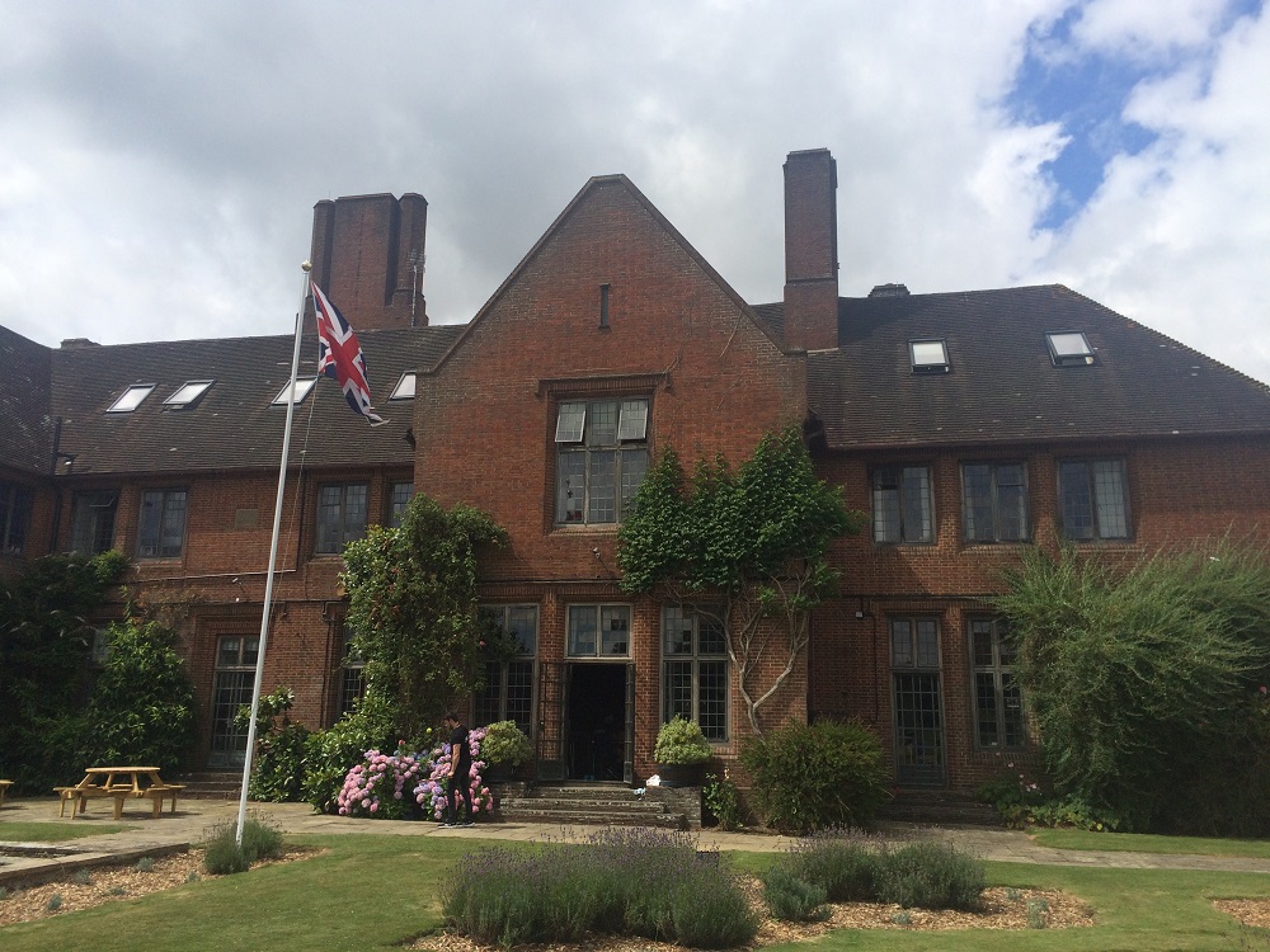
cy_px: 476
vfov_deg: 48.2
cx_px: 635
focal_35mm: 29
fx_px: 1064
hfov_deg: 61.7
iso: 32
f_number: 2.2
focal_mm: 4.15
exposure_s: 1/3165
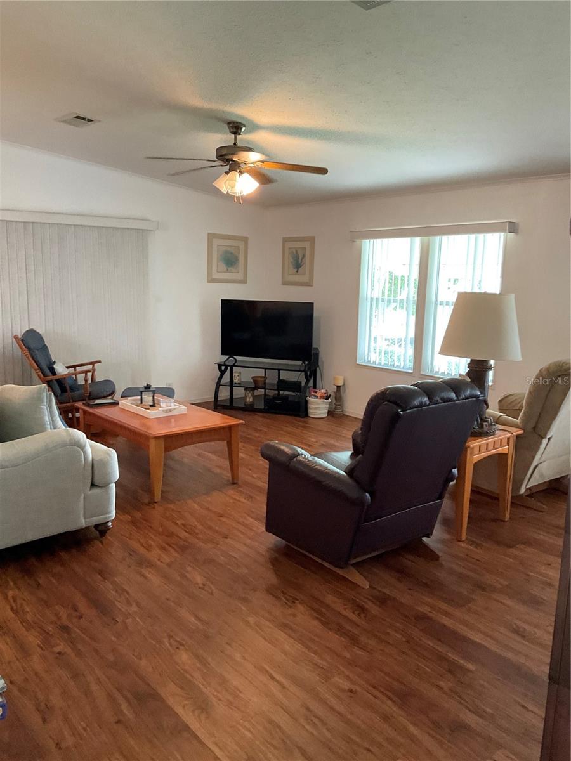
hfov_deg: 48.2
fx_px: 638
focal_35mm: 29
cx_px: 286
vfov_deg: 61.7
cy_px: 380
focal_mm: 3
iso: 200
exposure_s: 1/60
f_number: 1.8
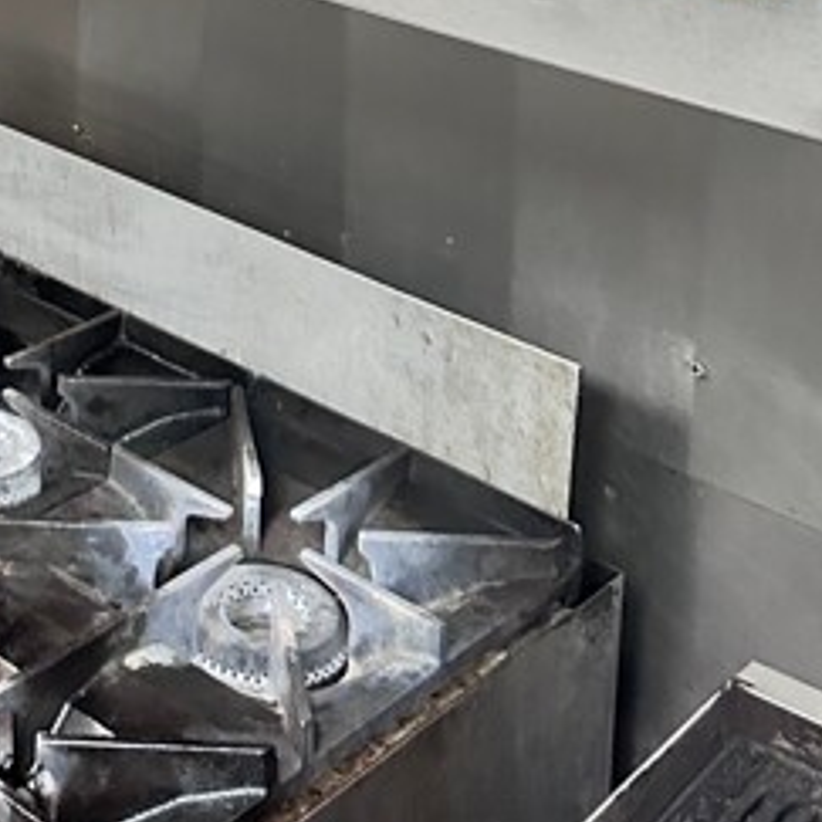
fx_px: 1907
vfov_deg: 21.6
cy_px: -293
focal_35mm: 71
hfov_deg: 23.1
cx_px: -37
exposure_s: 1/60
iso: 640
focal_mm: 6.86
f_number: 1.78
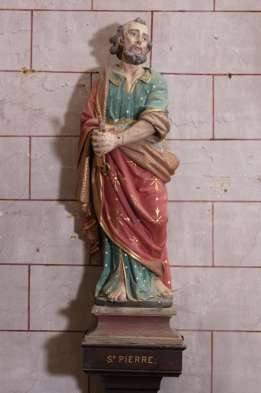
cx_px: 130
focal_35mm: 93
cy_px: 196
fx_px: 1014
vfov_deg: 21.9
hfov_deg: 14.7
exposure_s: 1/60
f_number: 11
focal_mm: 62
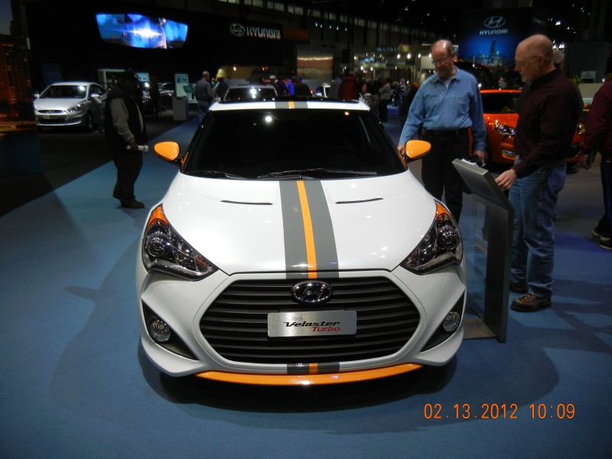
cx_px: 306
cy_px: 230
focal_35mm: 30
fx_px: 530
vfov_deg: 46.8
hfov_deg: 60.0
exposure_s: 1/128
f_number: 3.5
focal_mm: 5.4
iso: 160
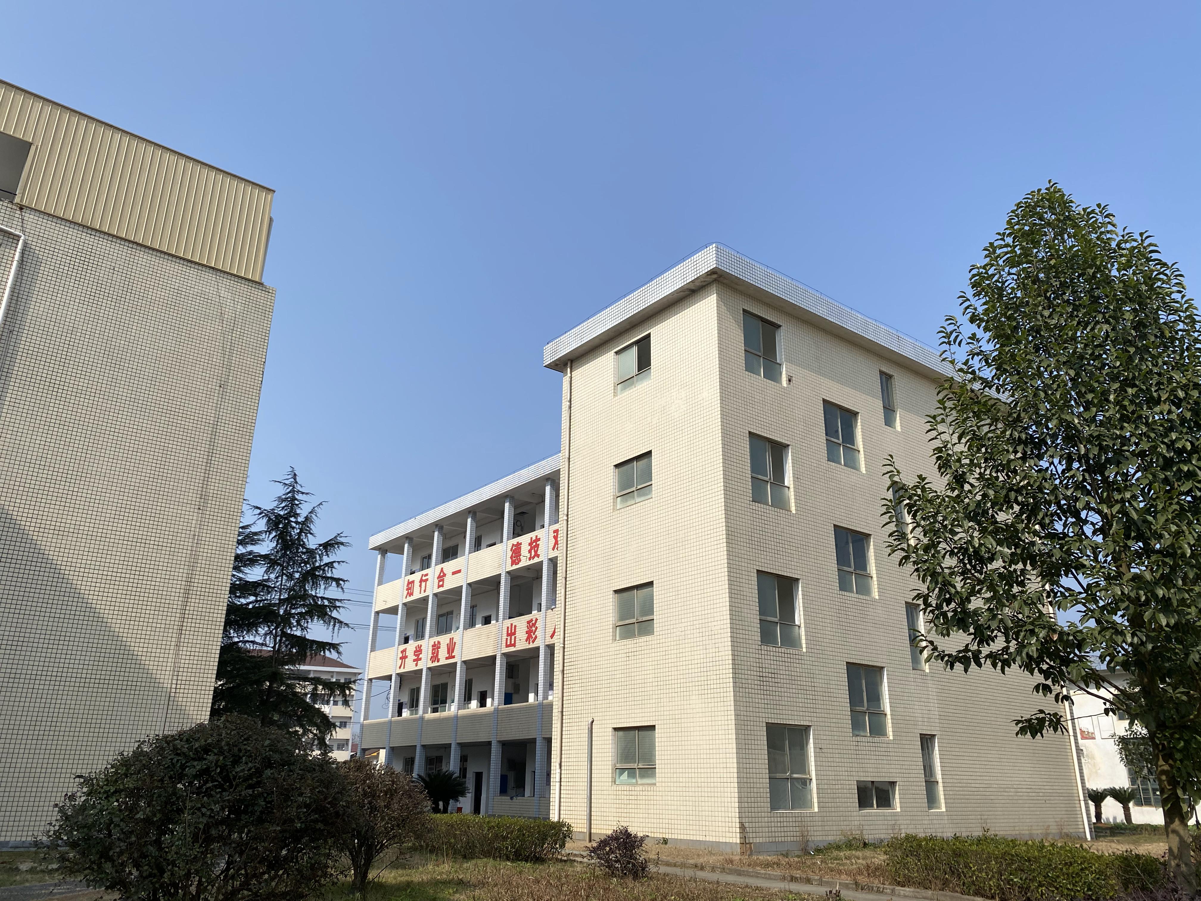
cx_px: 600
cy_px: 450
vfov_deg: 53.1
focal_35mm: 26
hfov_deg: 67.3
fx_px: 902
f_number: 1.8
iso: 32
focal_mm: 4.25
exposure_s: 1/3846
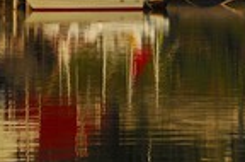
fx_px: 5969
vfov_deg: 1.6
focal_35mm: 880
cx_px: 212
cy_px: -68
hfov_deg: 2.4
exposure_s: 1/100
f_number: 11
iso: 100
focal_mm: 200
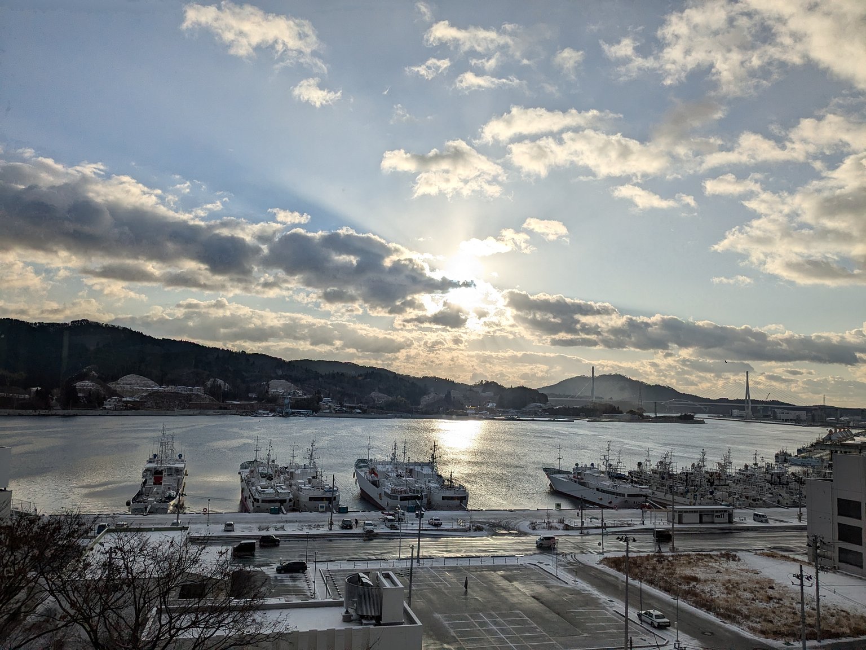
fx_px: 675
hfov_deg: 65.3
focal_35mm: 27
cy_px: 325
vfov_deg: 51.4
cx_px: 433
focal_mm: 4.38
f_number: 1.73
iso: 78
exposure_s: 1/23256
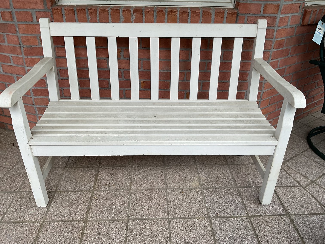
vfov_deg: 48.2
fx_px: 272
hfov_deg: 61.7
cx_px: 162
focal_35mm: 29
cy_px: 122
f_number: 1.8
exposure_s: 1/281
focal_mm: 3
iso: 16
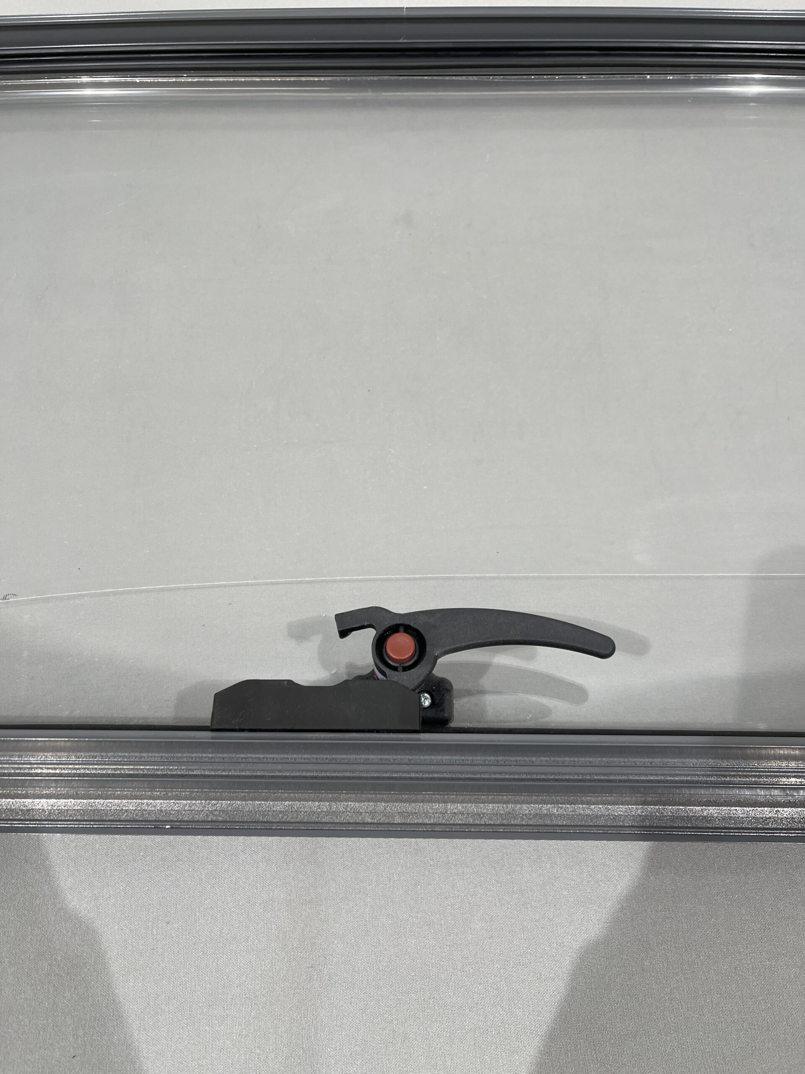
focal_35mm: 26
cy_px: 537
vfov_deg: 67.3
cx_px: 402
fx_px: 806
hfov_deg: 53.1
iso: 80
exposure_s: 1/100
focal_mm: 5.1
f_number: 1.6
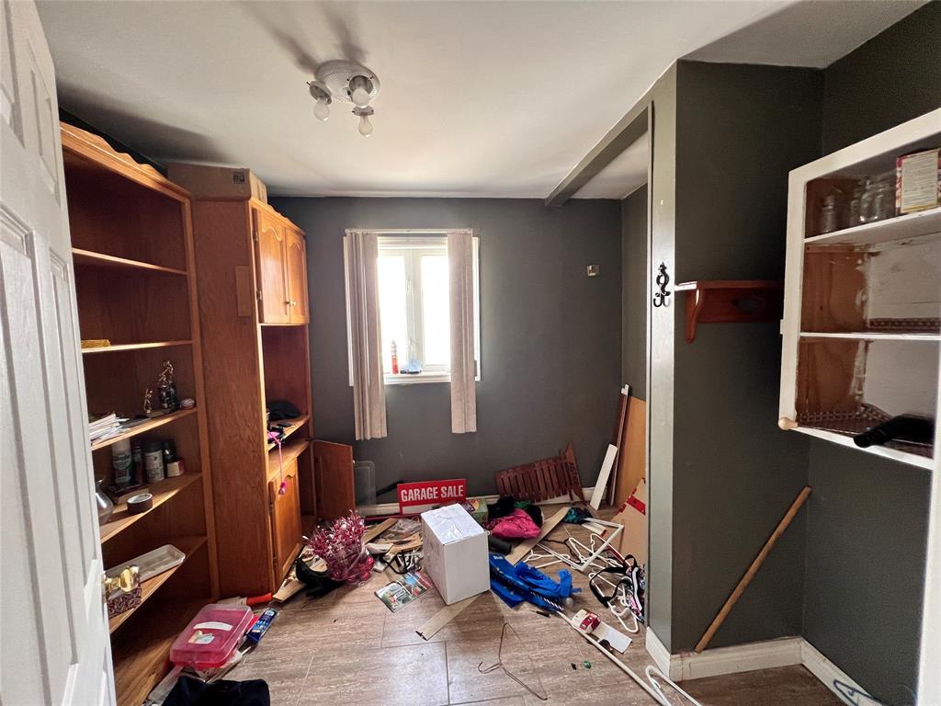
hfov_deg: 106.2
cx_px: 470
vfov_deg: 89.9
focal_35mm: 13
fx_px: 353
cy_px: 353
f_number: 1.8
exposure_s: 1/65
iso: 250
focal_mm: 1.57
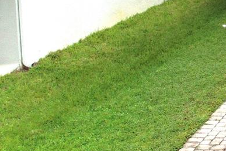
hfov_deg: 16.6
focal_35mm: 91
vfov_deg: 14.1
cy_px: -74
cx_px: 457
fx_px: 571
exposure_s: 1/80
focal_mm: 8.38
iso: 100
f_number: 2.8
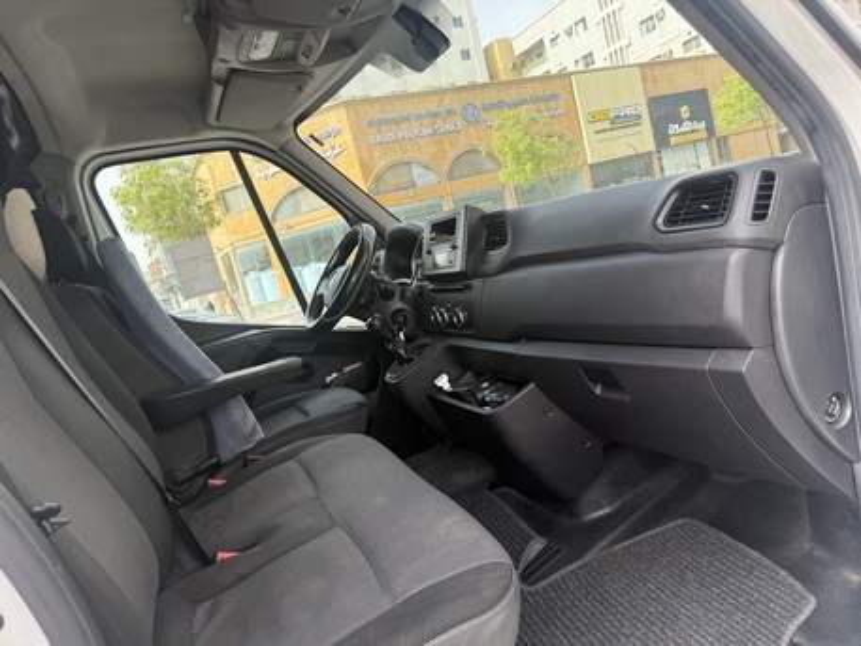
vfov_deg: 56.8
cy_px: 323
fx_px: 597
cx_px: 430
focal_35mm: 24
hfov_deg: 71.6
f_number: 1.78
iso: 100
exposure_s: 1/955
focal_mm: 6.76
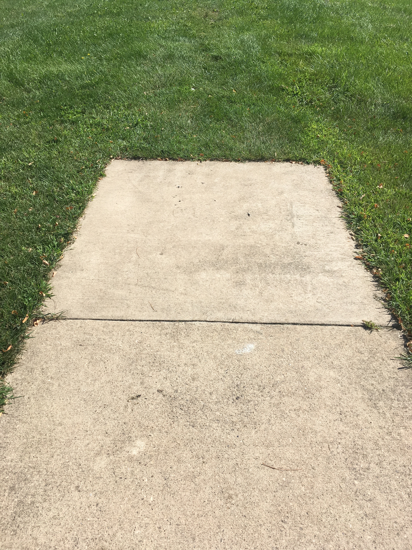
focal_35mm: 29
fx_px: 460
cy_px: 275
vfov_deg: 61.7
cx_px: 206
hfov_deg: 48.2
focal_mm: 4.15
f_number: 2.2
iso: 25
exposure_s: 1/1748
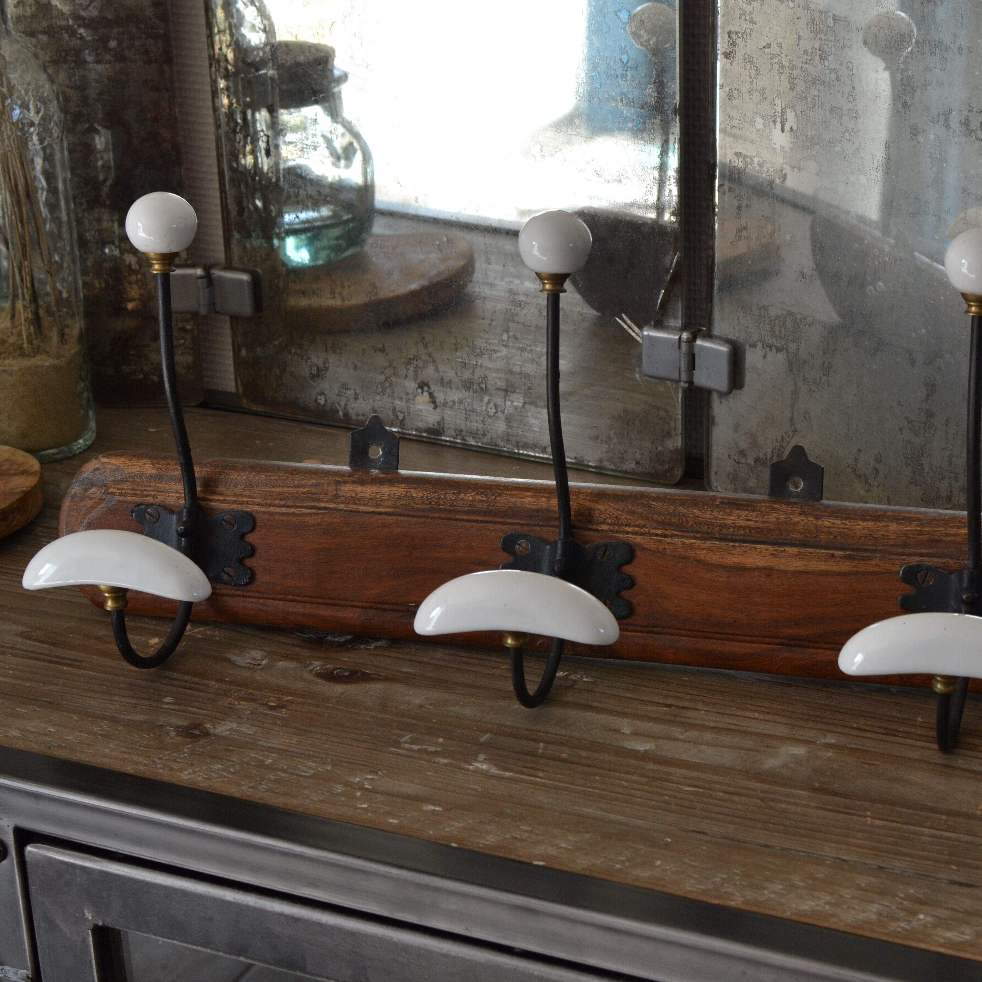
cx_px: 571
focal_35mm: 68
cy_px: 491
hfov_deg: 25.5
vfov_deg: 25.5
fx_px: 2171
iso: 360
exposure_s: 1/125
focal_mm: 35
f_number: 5.6
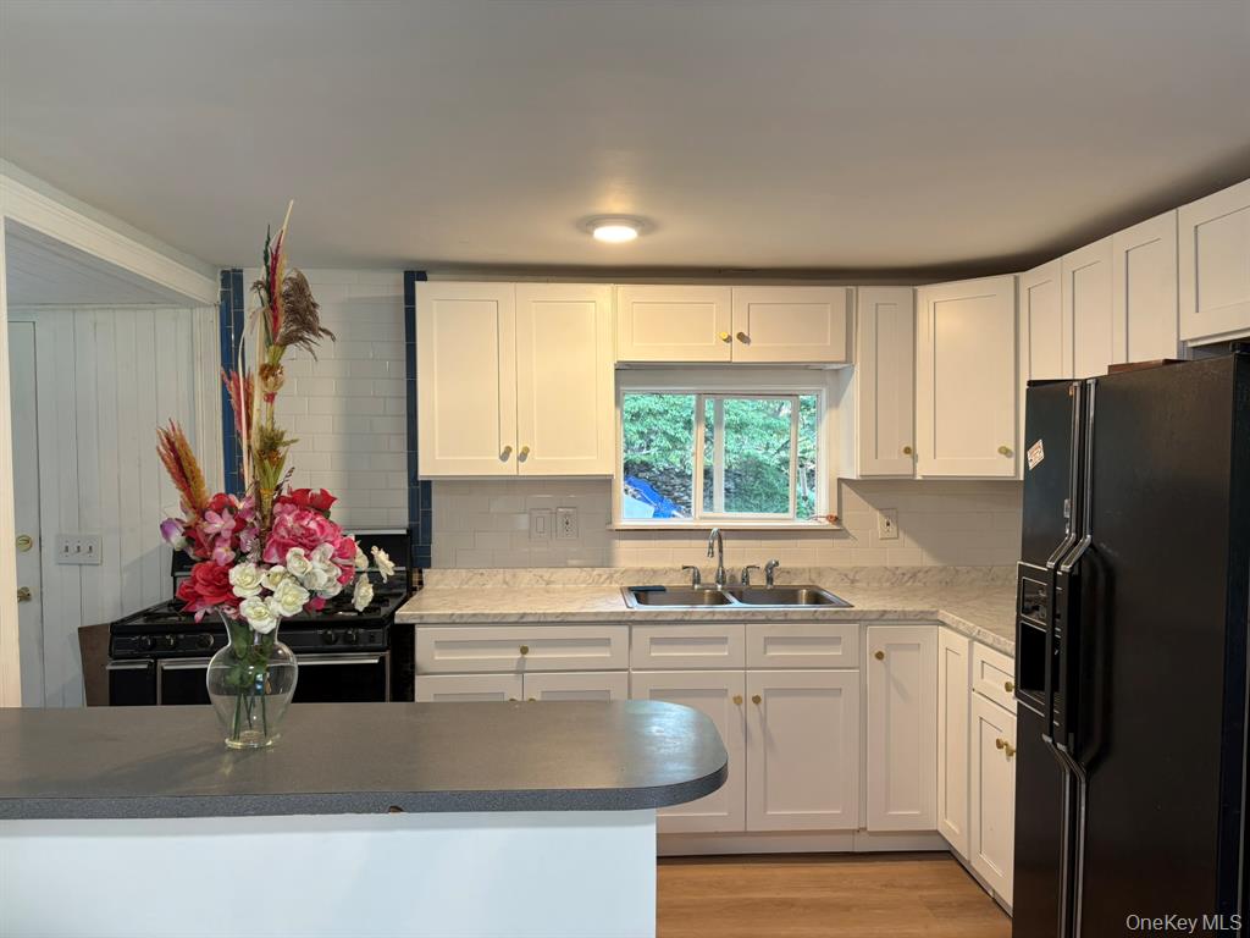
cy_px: 469
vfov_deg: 53.1
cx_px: 625
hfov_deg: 67.3
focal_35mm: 26
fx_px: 939
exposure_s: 1/60
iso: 100
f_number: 1.6
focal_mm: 5.96
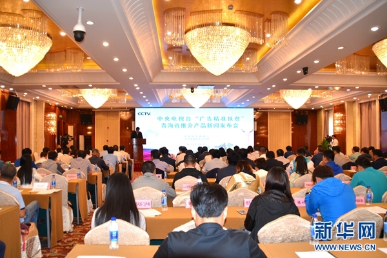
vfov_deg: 47.9
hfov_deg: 67.4
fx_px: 290
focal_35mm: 27
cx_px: 194
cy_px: 129
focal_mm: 18
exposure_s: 1/60
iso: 560
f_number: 3.5
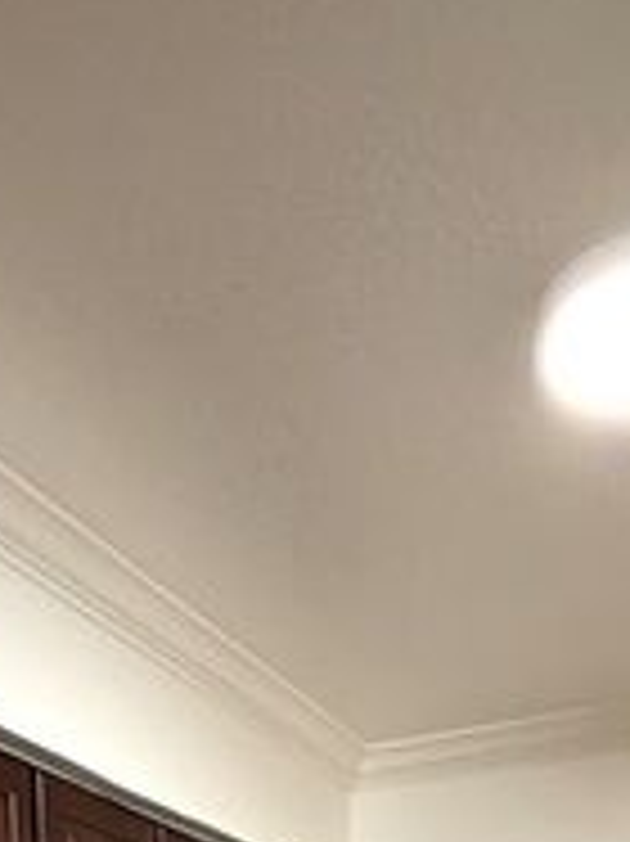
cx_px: 266
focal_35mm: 50
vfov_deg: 24.4
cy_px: 1398
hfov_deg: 29.0
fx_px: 1215
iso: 400
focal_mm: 2.22
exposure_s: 1/60
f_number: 2.2
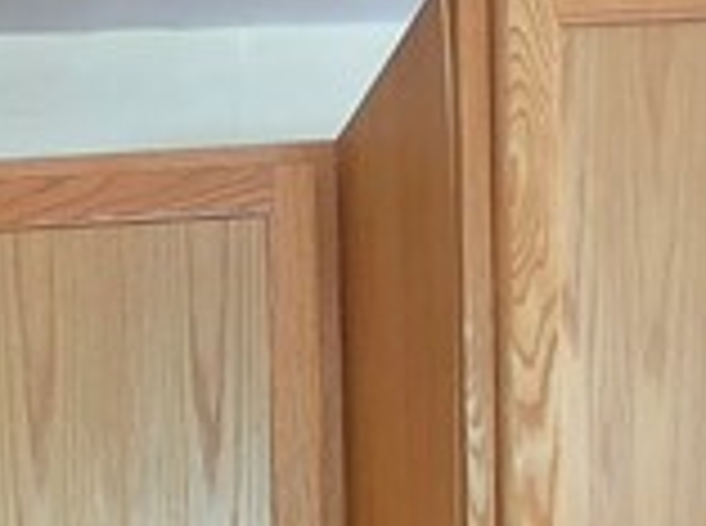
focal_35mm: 85
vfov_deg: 13.8
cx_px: -315
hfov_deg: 20.2
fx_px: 1730
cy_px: 1142
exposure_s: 1/60
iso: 400
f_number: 1.9
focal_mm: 2.2
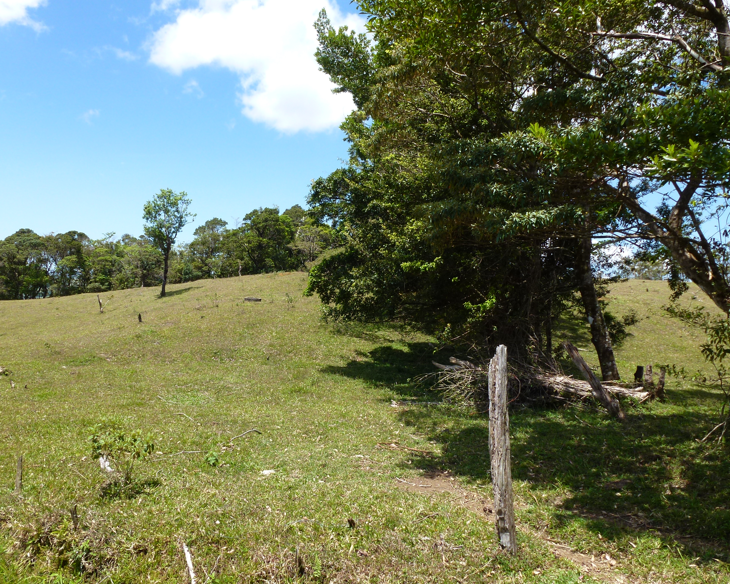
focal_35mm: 26
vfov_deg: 54.9
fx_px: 562
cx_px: 345
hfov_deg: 66.0
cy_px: 293
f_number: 4
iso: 100
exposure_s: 1/500
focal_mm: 4.3
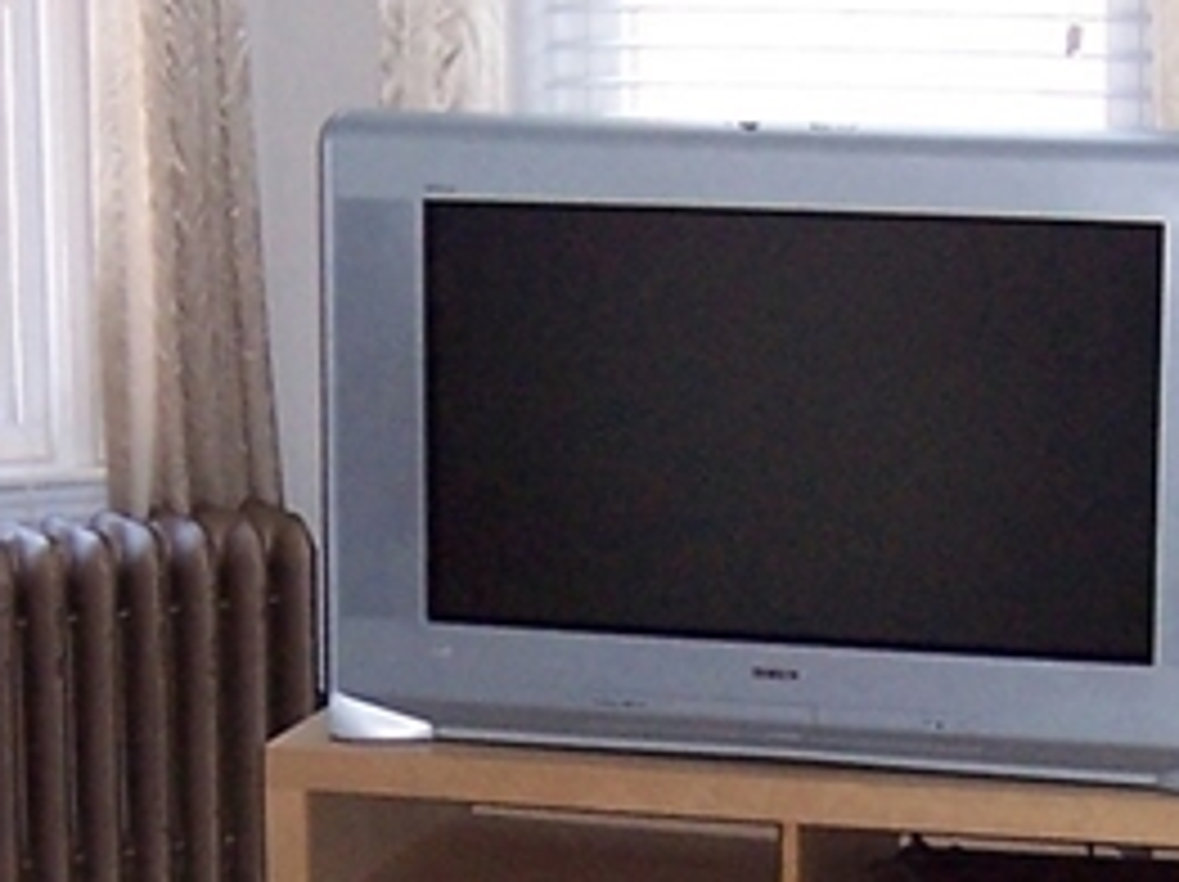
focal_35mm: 129
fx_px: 4390
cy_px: 747
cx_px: 652
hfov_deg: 15.3
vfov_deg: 11.4
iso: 140
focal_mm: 5.5
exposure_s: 1/60
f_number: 2.8
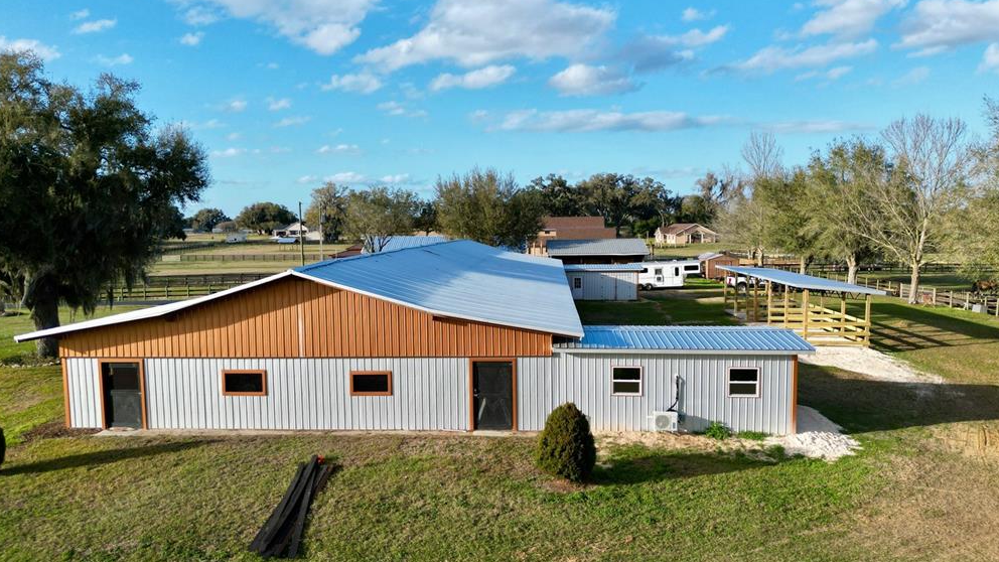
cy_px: 294
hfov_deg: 69.9
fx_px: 715
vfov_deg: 42.9
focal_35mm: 27
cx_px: 488
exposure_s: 1/2000
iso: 120
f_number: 1.7
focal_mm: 6.72
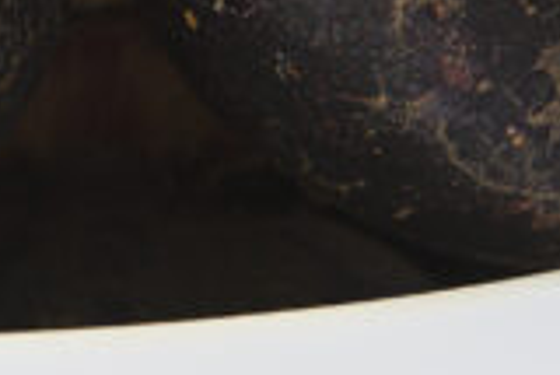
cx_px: 112
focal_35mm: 627
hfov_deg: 3.3
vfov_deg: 2.2
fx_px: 9762
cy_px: -18
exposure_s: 1/13
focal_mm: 98
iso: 200
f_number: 8
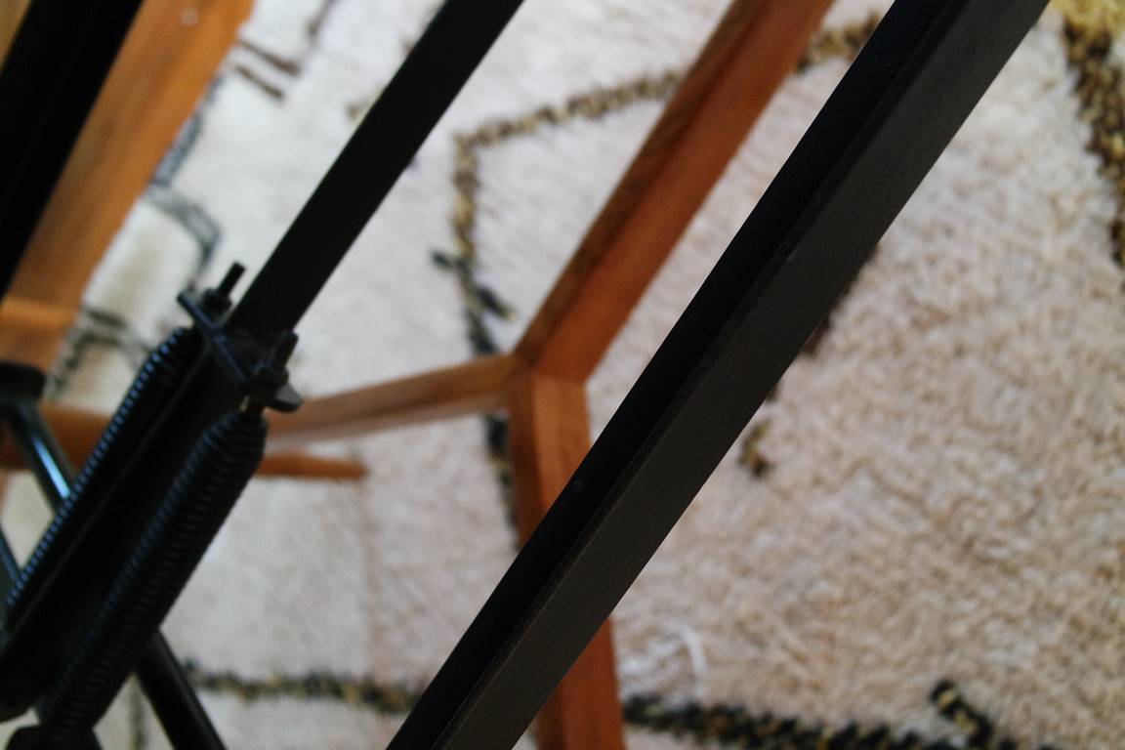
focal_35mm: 30
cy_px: 375
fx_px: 937
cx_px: 562
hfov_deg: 61.9
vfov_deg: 43.6
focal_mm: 20
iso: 1600
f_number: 3.5
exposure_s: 1/40
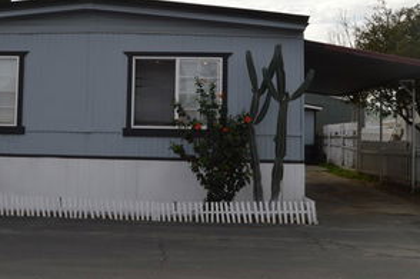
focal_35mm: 47
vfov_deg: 28.4
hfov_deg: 41.8
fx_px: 547
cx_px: 170
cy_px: 103
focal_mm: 18
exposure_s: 1/200
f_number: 13
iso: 100
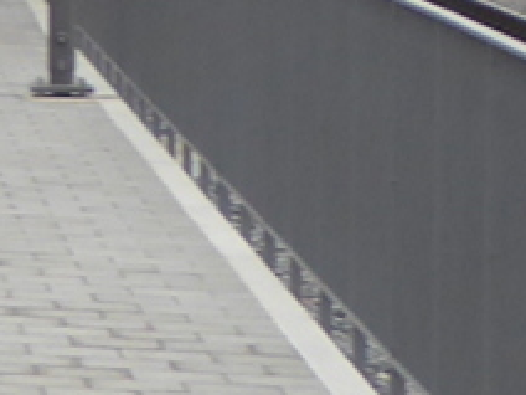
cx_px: -958
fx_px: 3616
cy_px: -289
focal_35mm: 238
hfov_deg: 7.5
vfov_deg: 6.1
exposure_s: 1/160
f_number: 3.8
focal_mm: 7.2
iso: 80
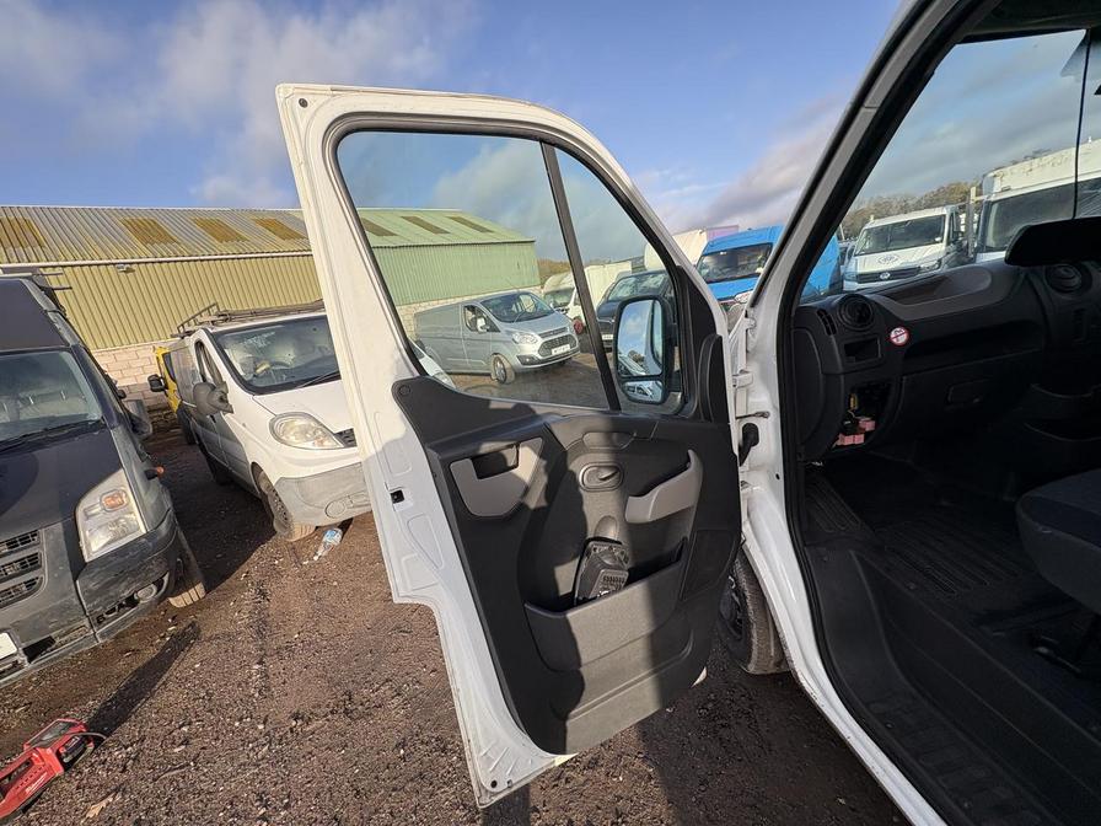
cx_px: 550
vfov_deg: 85.7
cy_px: 413
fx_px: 445
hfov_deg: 102.1
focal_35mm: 14
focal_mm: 2.22
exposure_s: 1/533
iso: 40
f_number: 2.2
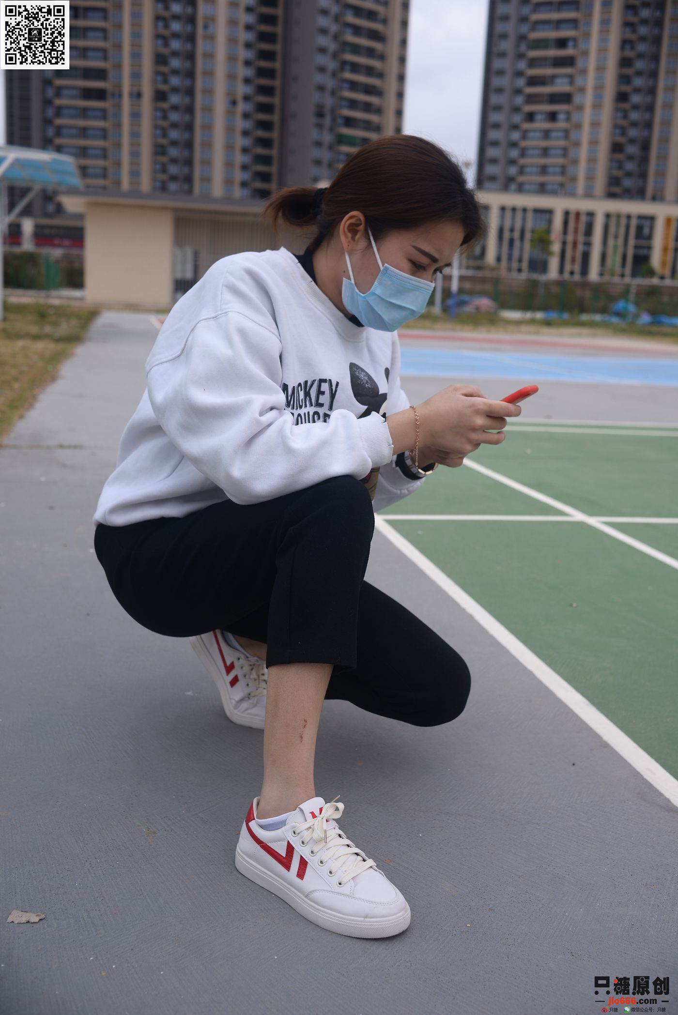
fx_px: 988
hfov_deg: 37.9
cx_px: 339
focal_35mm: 35
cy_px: 508
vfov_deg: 54.4
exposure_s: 1/800
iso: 125
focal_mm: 35
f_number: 5.6
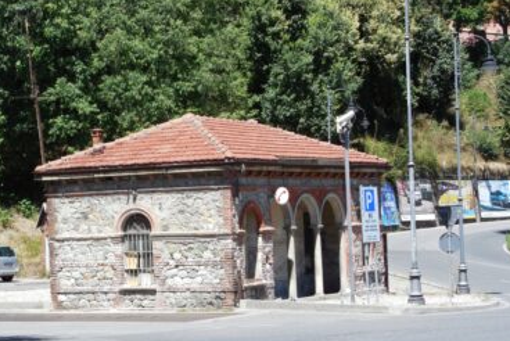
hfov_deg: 18.9
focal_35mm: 108
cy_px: 186
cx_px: 232
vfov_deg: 12.7
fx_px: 1531
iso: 125
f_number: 4.7
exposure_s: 1/400
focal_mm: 16.8
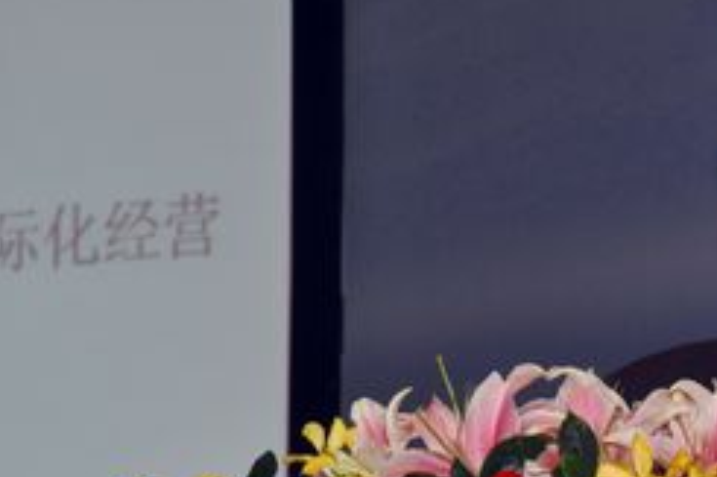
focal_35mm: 260
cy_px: 372
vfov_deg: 5.3
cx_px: 653
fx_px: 5175
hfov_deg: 7.9
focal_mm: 85
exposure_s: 1/40
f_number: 10
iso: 800
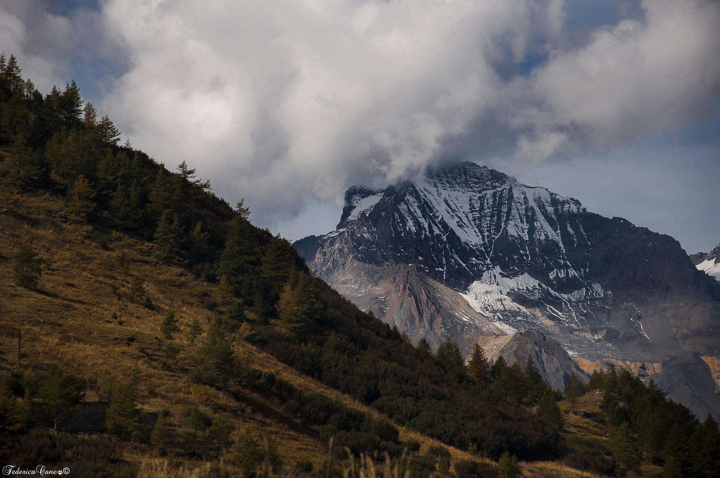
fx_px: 3146
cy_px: 239
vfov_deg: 8.7
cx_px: 360
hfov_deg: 13.1
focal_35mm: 158
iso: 200
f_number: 5.6
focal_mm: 105
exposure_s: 1/1600
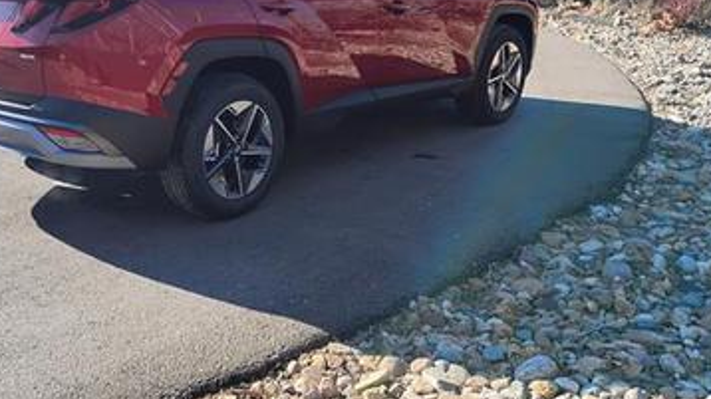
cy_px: 175
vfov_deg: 27.7
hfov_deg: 46.8
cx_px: 248
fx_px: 810
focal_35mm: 43
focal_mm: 4.26
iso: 100
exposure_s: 1/417
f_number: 1.8
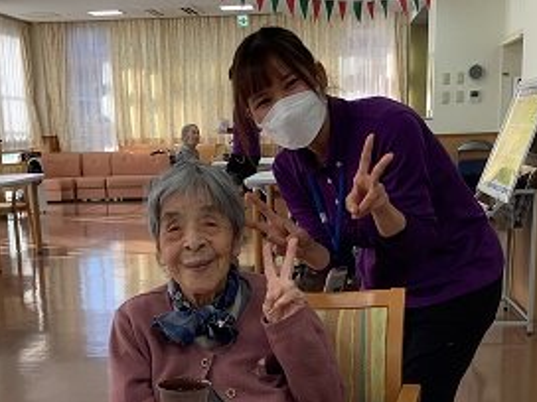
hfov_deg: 33.7
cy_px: 334
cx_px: 233
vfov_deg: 25.1
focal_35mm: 57
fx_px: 884
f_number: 2.4
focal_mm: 3.3
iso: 50
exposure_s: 1/120
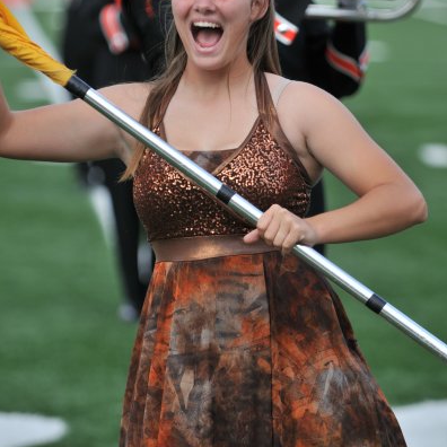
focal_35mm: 270
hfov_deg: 6.5
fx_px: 3945
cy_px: 181
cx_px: 224
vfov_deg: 6.5
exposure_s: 1/1250
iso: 200
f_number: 2.8
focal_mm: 140
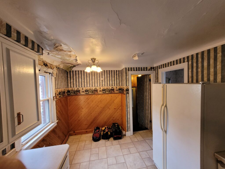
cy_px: 84
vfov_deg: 89.9
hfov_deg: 106.2
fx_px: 84
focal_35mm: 13
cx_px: 112
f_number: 2.2
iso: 250
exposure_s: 1/60
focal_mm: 1.74
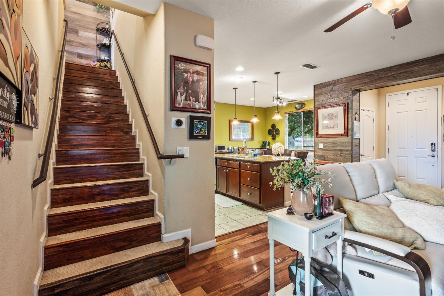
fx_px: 210
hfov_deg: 93.3
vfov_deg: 70.4
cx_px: 222
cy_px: 148
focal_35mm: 17
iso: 100
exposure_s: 1.6
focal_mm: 17
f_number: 8
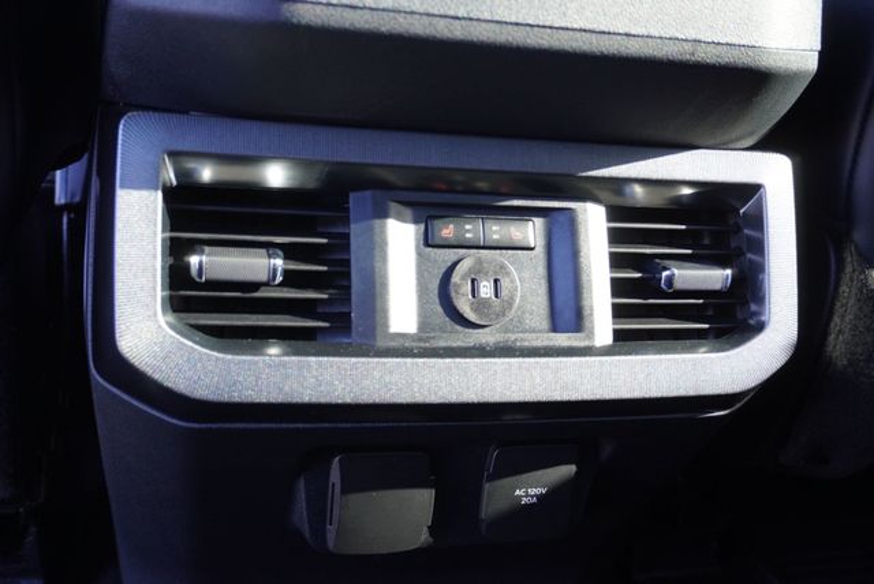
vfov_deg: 36.9
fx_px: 875
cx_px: 437
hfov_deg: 53.1
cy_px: 292
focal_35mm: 36
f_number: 4.5
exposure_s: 1/160
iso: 800
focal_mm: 24
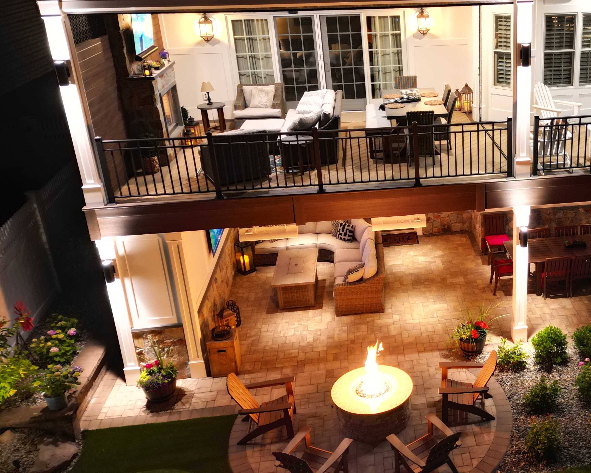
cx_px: 470
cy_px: 219
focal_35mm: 40
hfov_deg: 43.7
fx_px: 700
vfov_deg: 37.3
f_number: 1.7
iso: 680
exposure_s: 1/15
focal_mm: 6.72
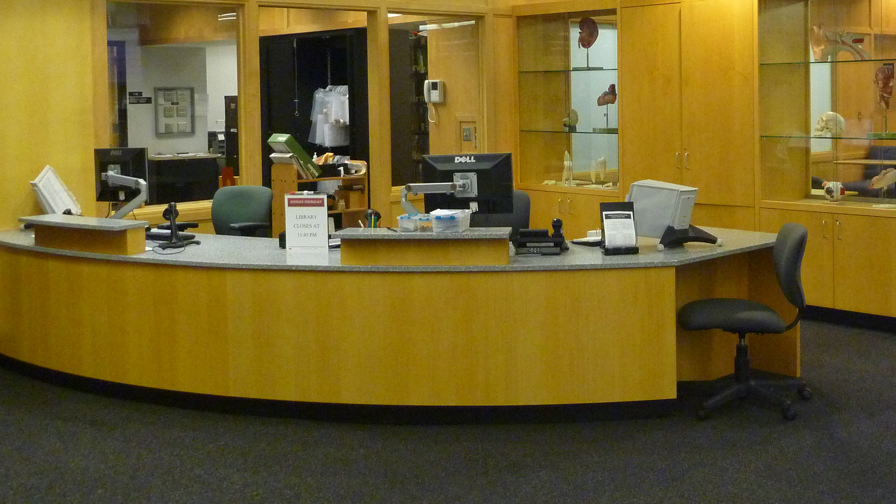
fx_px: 1117
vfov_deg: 25.1
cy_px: 126
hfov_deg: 43.0
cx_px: 617
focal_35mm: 47
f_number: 3.3
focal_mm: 4.9
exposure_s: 1/30
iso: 400
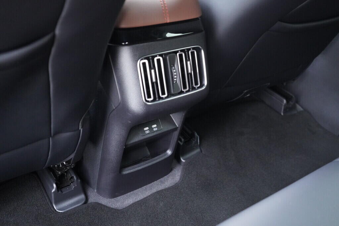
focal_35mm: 36
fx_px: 339
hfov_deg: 53.1
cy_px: 113
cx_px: 170
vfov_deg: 36.9
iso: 4000
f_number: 2.8
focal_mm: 24
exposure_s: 1/40
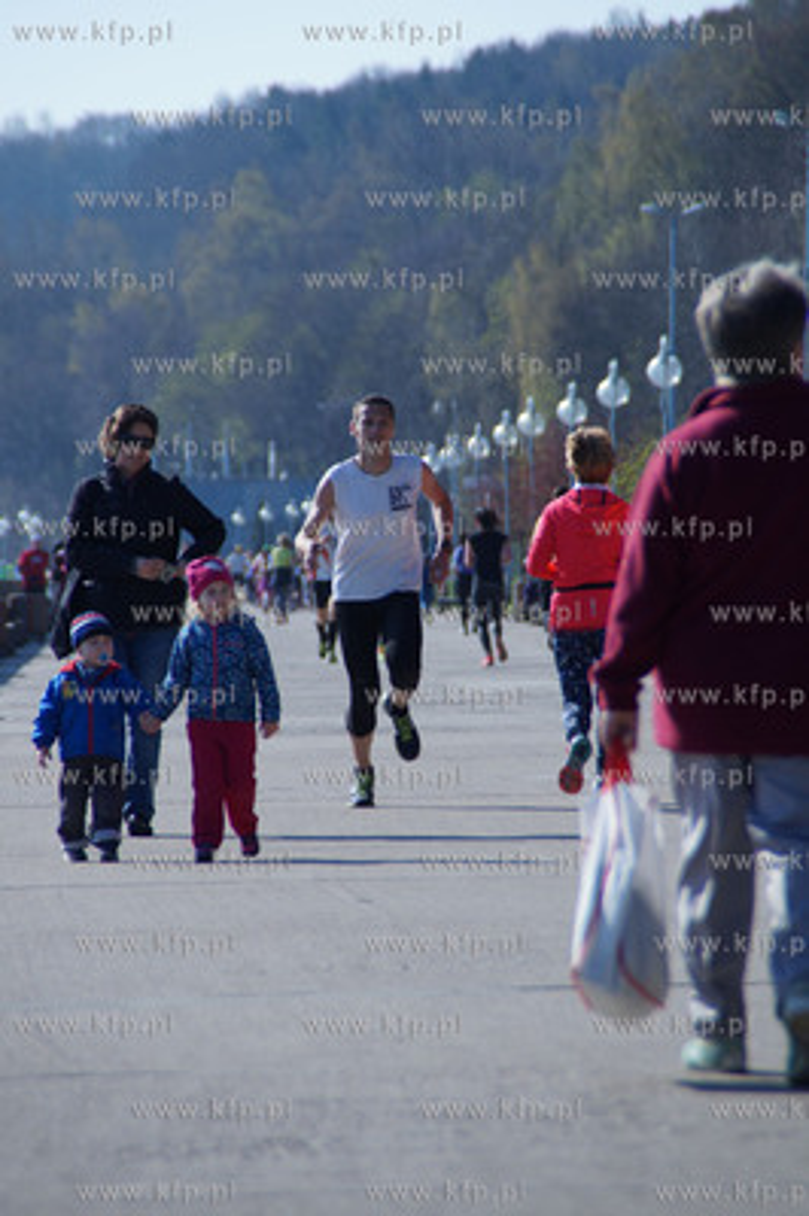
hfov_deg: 4.6
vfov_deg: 6.9
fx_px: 10129
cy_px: 608
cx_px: 404
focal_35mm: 300
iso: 200
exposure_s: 1/800
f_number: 6.3
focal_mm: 200
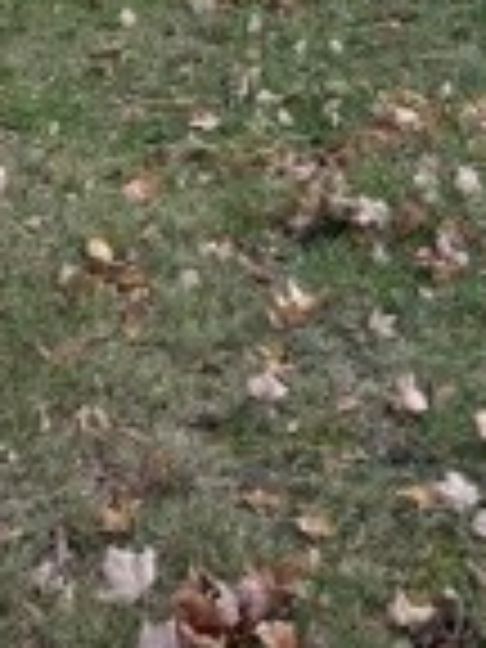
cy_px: -846
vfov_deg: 12.5
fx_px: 2396
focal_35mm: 128
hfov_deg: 11.6
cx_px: 338
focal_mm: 6.76
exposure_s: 1/1271
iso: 100
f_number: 1.78
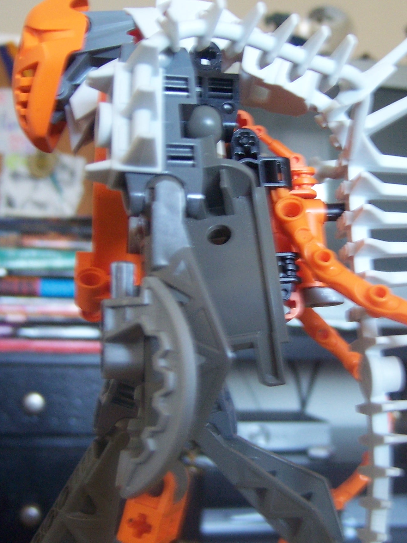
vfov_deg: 35.5
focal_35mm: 54
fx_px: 846
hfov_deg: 27.0
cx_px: 233
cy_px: 296
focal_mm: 6.2
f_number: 2.8
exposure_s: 1/13
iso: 160
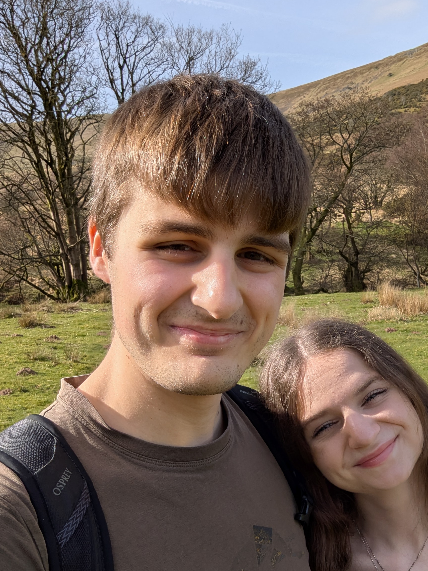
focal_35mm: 37
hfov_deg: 38.0
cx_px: 300
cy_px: 372
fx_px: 610
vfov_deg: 49.4
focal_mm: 2.74
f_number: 2.2
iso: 36
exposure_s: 1/1401
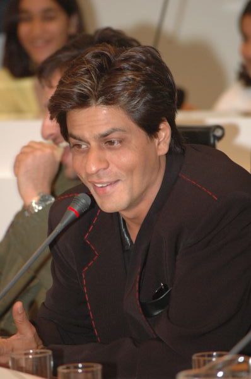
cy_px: 190
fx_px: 3148
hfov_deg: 4.6
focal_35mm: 300
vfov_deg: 6.9
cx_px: 126
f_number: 5.6
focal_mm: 200
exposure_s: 1/60
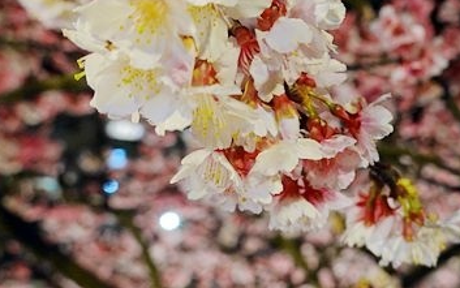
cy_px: 92
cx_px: 335
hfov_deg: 43.2
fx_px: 564
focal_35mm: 45
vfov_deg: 28.4
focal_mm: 9
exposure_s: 1/15
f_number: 2.8
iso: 800
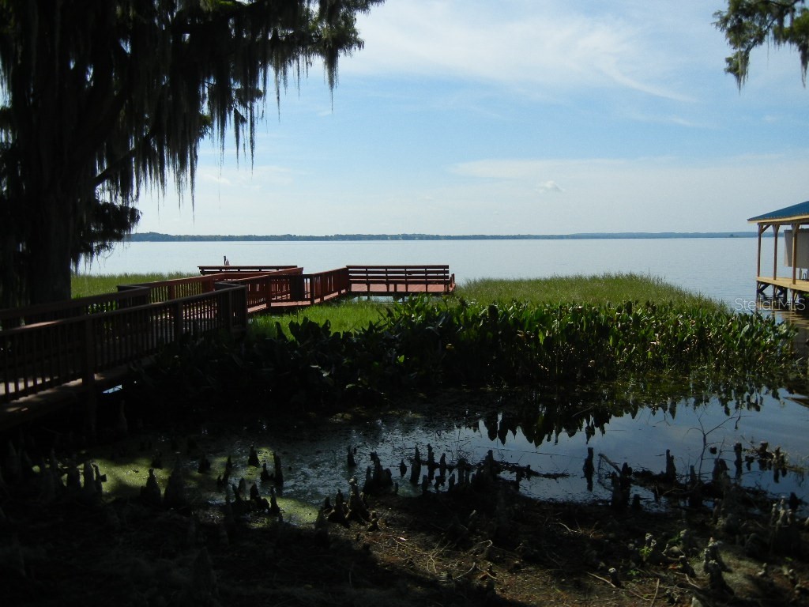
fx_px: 701
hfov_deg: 60.0
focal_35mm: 30
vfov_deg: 46.8
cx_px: 404
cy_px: 304
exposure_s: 1/658
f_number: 7
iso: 160
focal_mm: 5.4
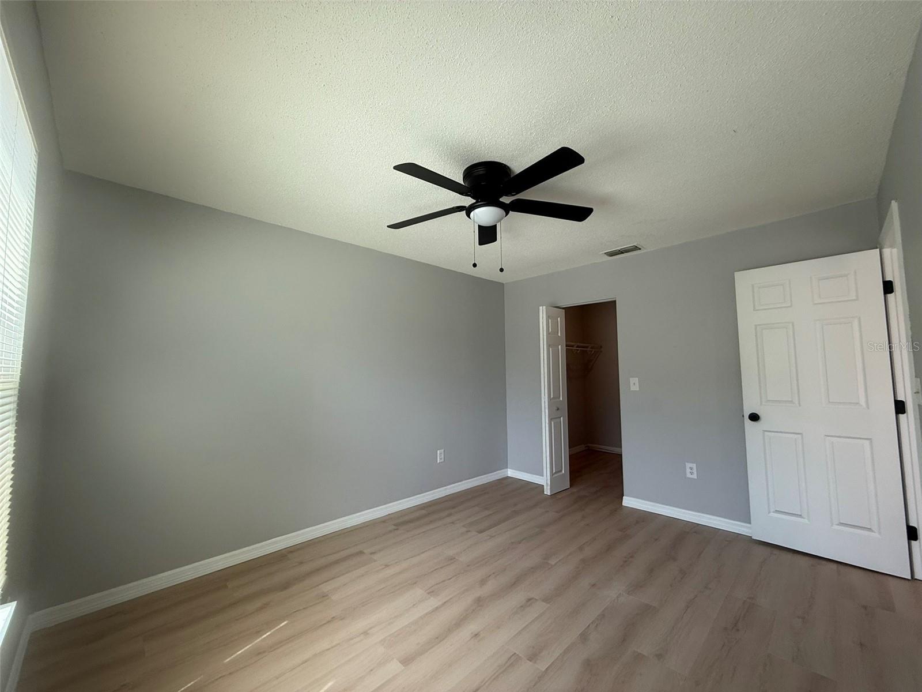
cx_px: 461
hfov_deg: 102.1
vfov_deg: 85.7
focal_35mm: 14
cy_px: 346
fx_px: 373
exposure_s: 1/99
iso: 50
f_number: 2.2
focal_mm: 2.22
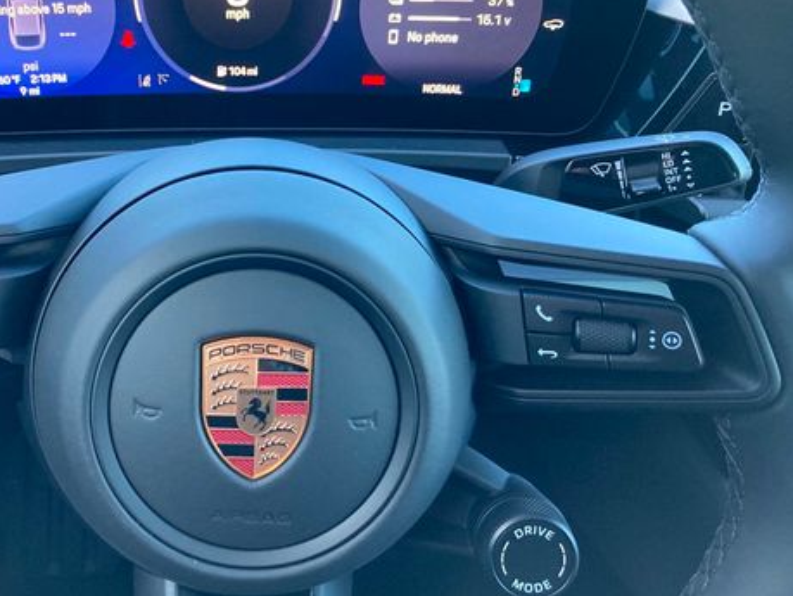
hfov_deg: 46.9
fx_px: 894
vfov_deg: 36.6
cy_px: 212
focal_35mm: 39
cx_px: 247
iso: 160
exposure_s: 1/60
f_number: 1.8
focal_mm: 3.99
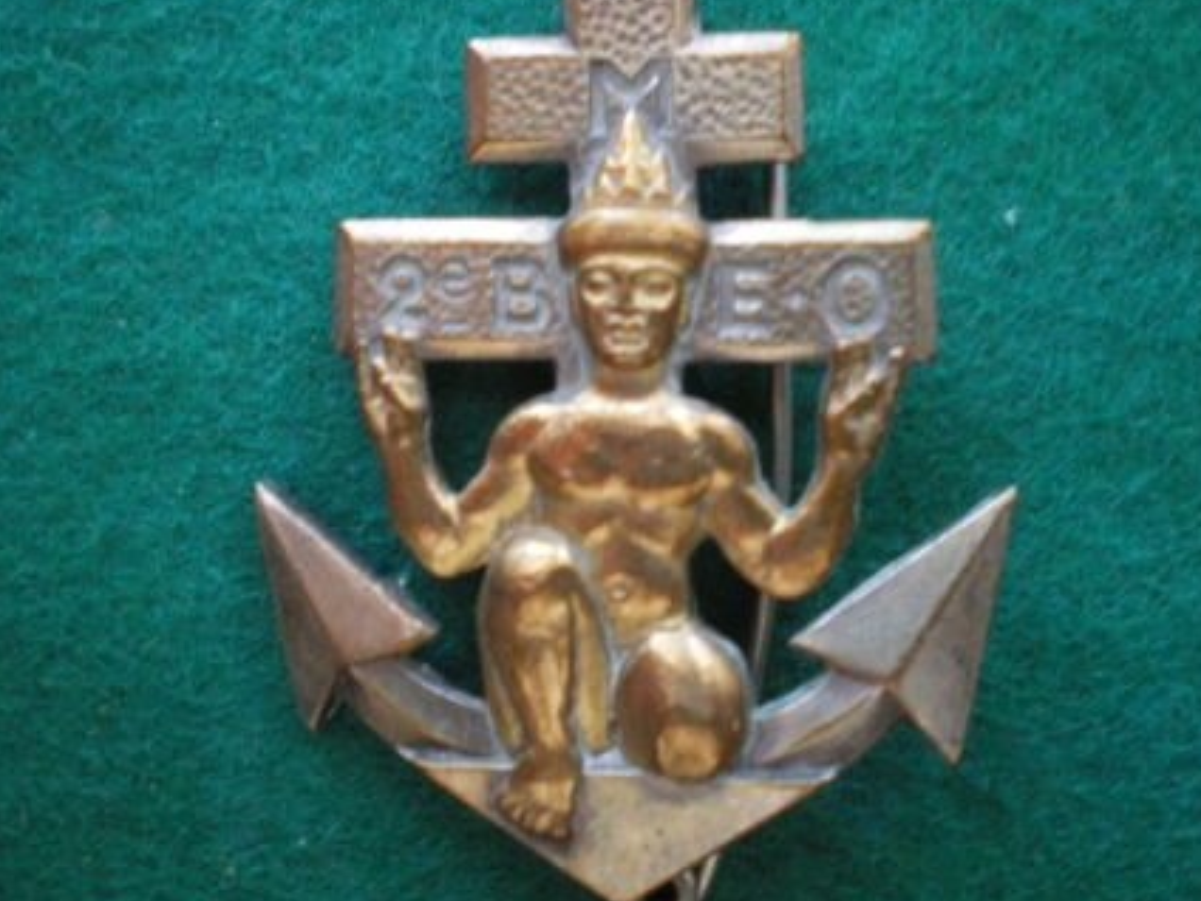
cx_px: 581
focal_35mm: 43
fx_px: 1492
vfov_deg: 33.6
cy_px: 425
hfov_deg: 43.8
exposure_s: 1/15
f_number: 3.1
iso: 400
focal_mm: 6.3
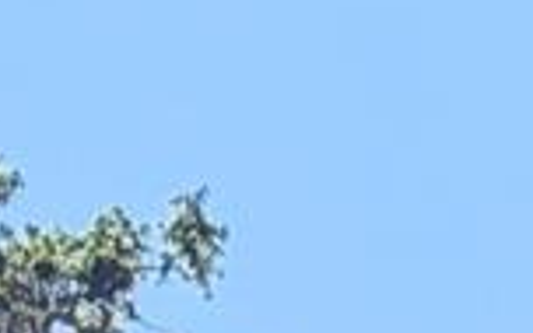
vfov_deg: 2.4
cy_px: 2438
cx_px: 1103
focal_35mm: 501
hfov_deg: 4.1
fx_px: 7278
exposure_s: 1/3096
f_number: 1.78
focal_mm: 6.76
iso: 64
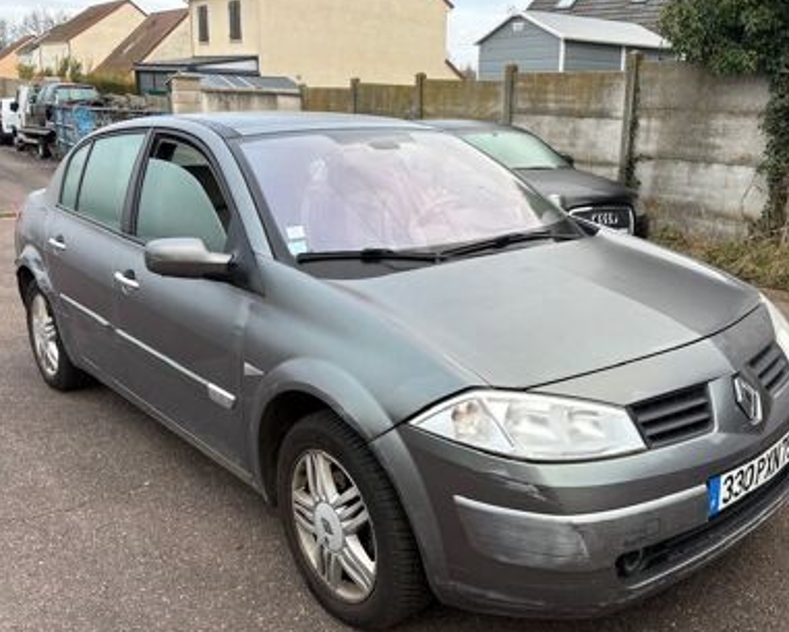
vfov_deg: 45.8
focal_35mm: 32
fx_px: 747
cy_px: 294
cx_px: 460
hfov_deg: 55.4
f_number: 1.6
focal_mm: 5.96
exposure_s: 1/122
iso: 50
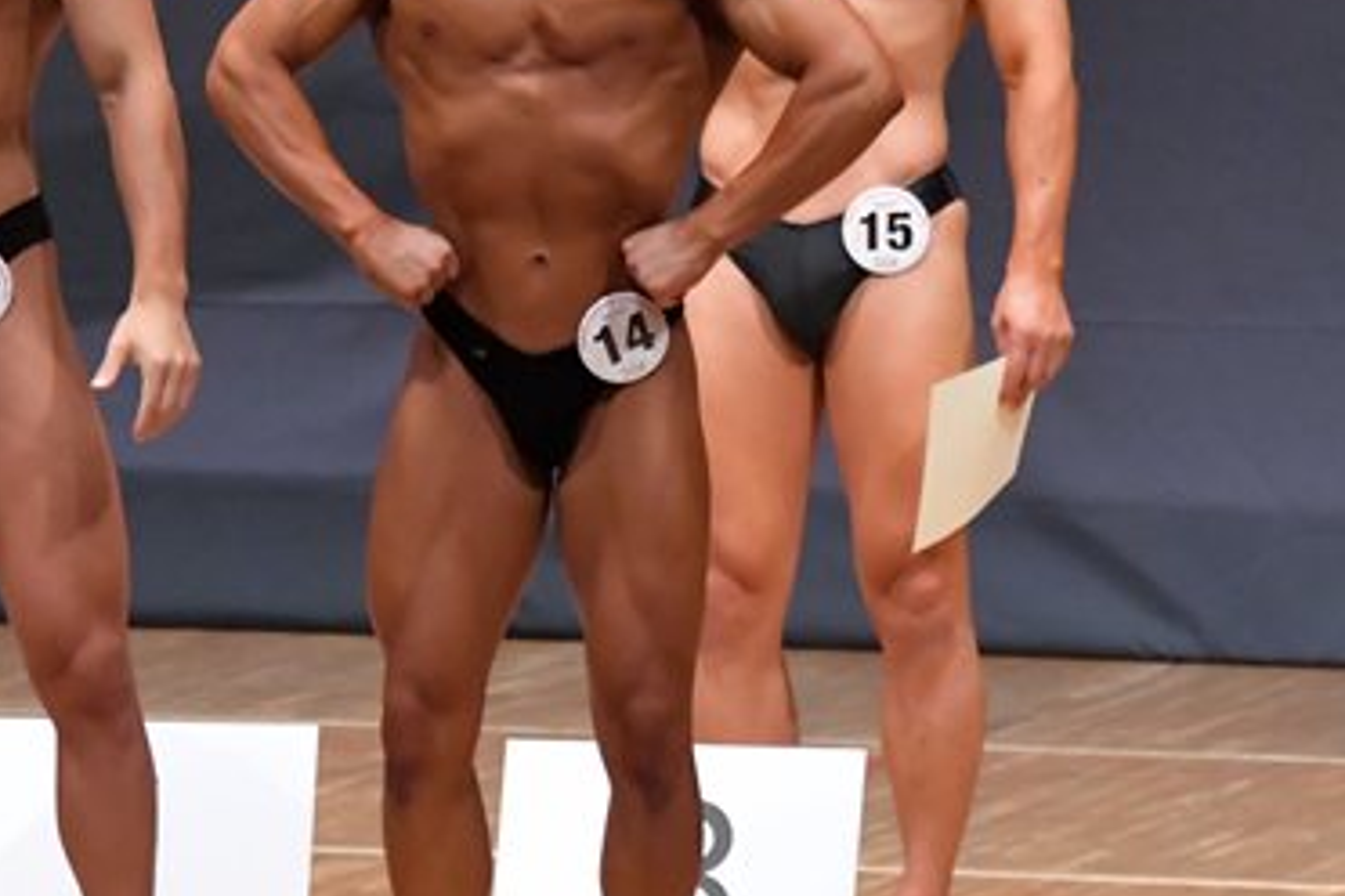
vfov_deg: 2.6
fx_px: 19837
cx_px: 273
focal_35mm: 531
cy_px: 358
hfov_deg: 3.9
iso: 8000
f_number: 5.6
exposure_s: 1/400
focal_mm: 170
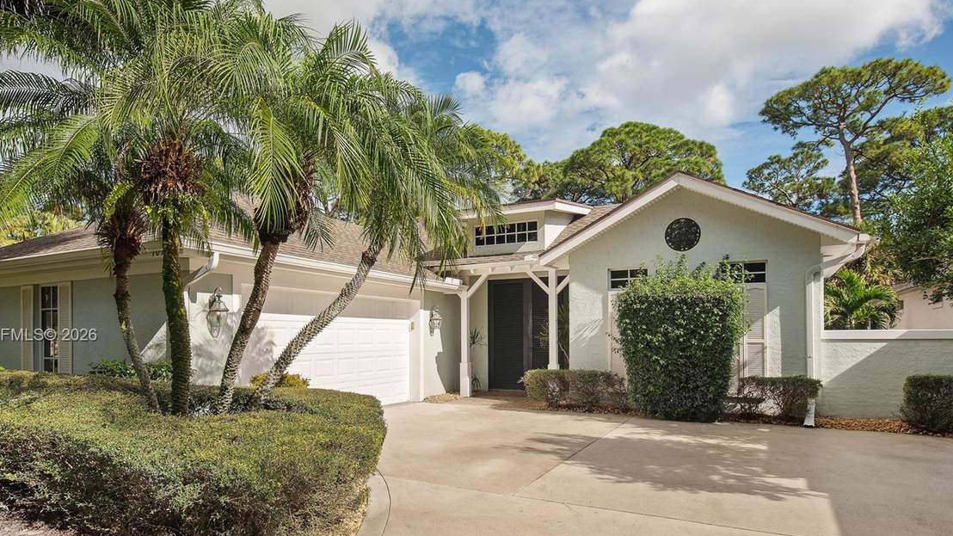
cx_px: 433
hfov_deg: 78.5
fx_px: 581
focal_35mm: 23
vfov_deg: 49.0
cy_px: 336
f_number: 8
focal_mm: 19
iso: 125
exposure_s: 1/320
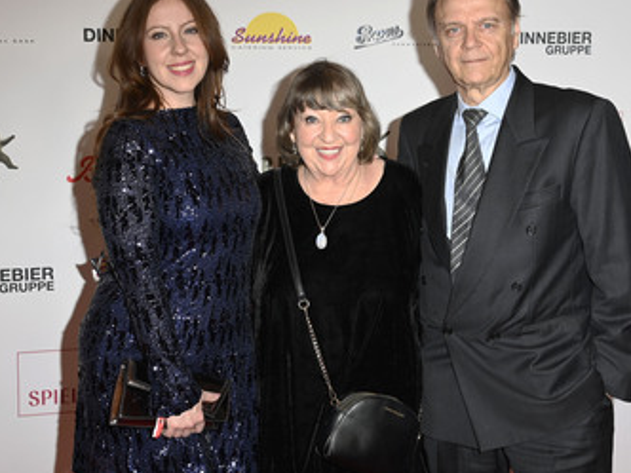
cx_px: 315
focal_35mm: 60
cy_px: 224
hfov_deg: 32.2
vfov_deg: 24.4
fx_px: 1094
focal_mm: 46
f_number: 5.6
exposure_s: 1/250
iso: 640
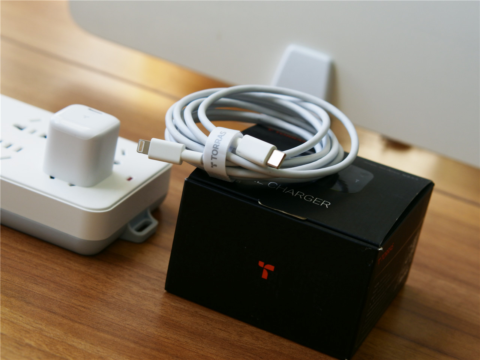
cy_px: 180
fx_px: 1193
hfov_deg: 22.8
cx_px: 240
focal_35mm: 86
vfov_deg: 17.2
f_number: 4
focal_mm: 43
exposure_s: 1/250
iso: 250
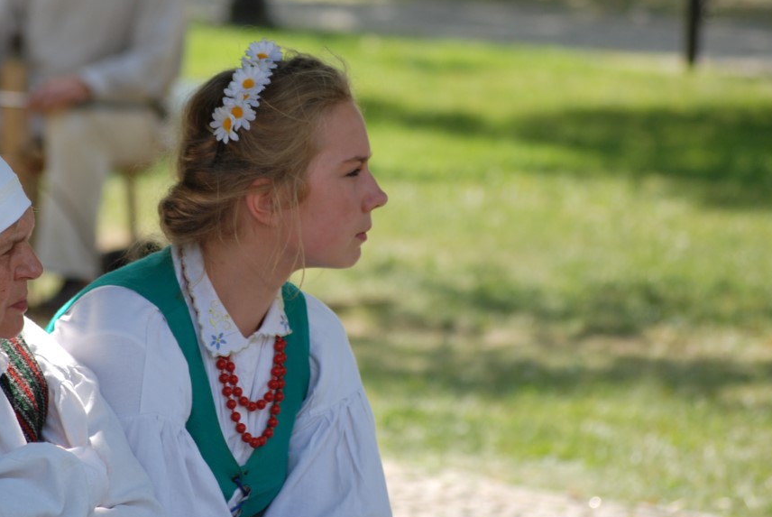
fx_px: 7121
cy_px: 213
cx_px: 271
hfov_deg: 6.2
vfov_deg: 4.2
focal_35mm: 332
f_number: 5.3
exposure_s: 1/400
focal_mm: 165
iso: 200
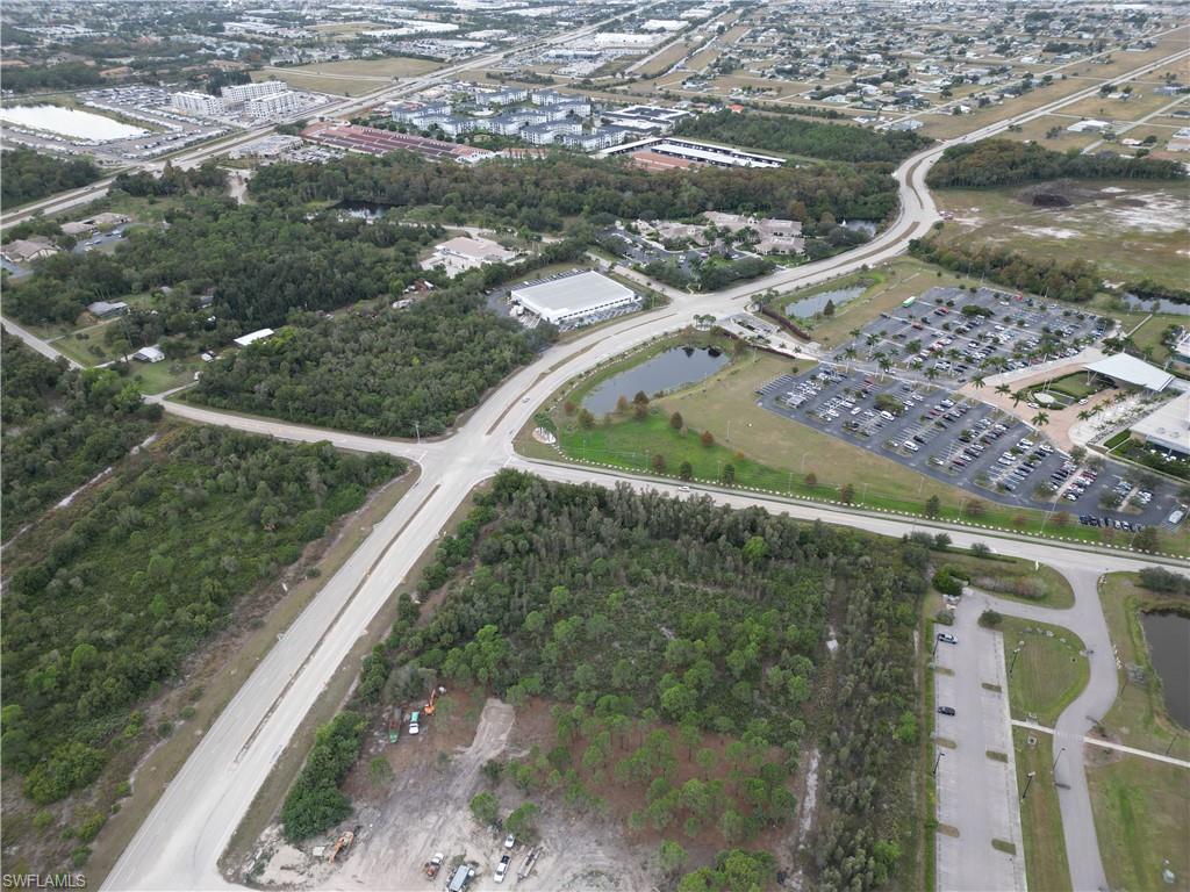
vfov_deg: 56.8
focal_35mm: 24
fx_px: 825
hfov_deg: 71.6
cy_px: 446
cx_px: 595
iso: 120
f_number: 1.7
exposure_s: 1/800
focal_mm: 6.72
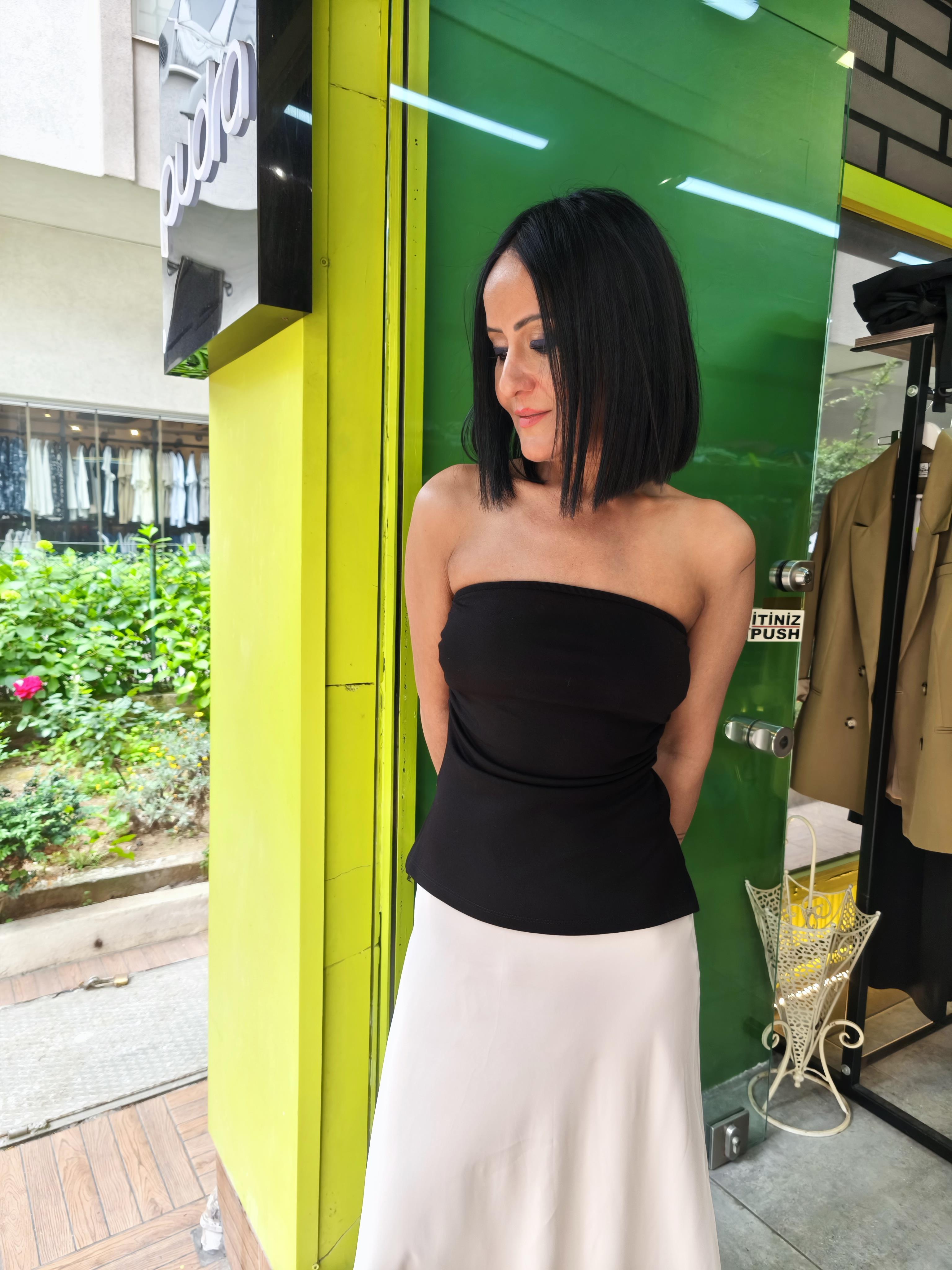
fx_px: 843
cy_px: 635
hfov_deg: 58.9
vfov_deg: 73.9
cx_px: 476
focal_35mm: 23
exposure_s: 1/100
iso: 200
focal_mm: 5.35
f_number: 1.7
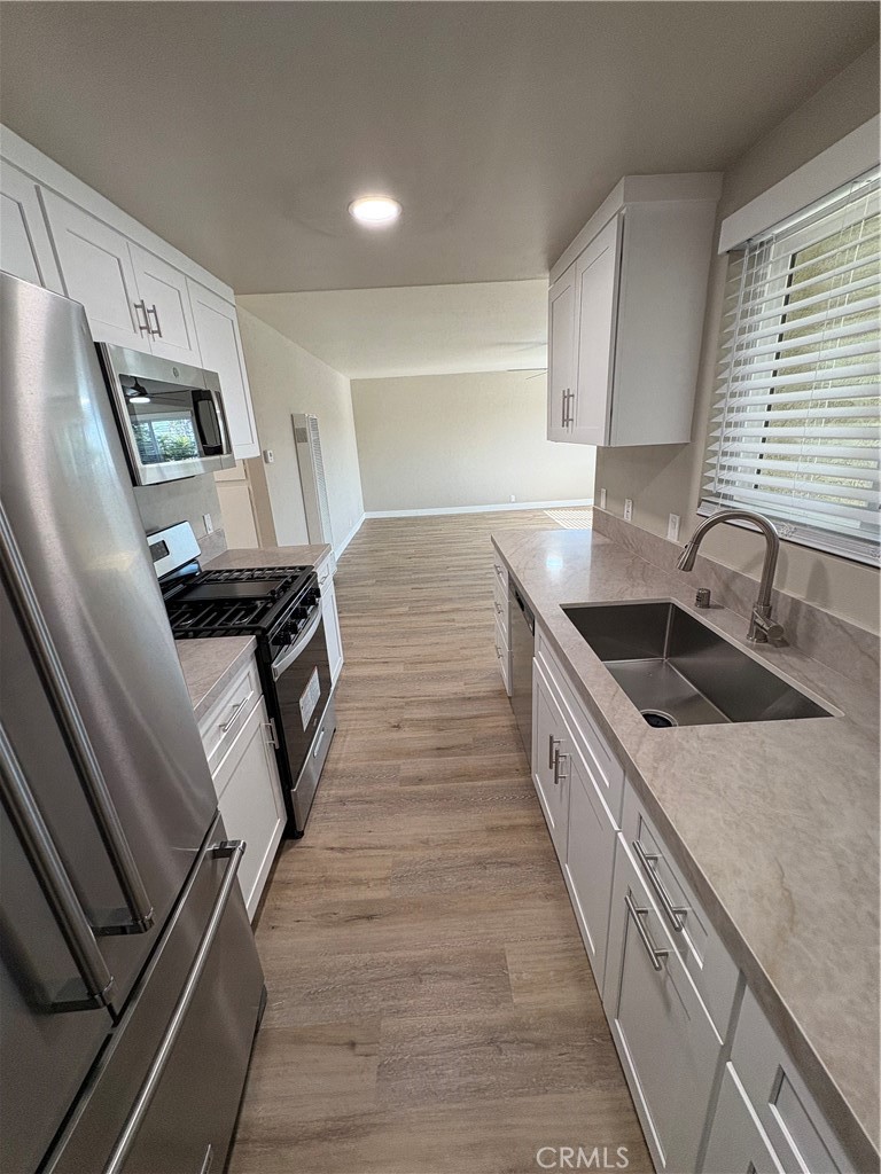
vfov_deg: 102.1
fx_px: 475
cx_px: 440
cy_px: 587
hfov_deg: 85.7
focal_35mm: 14
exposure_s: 1/120
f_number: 2.2
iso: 160
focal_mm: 2.22
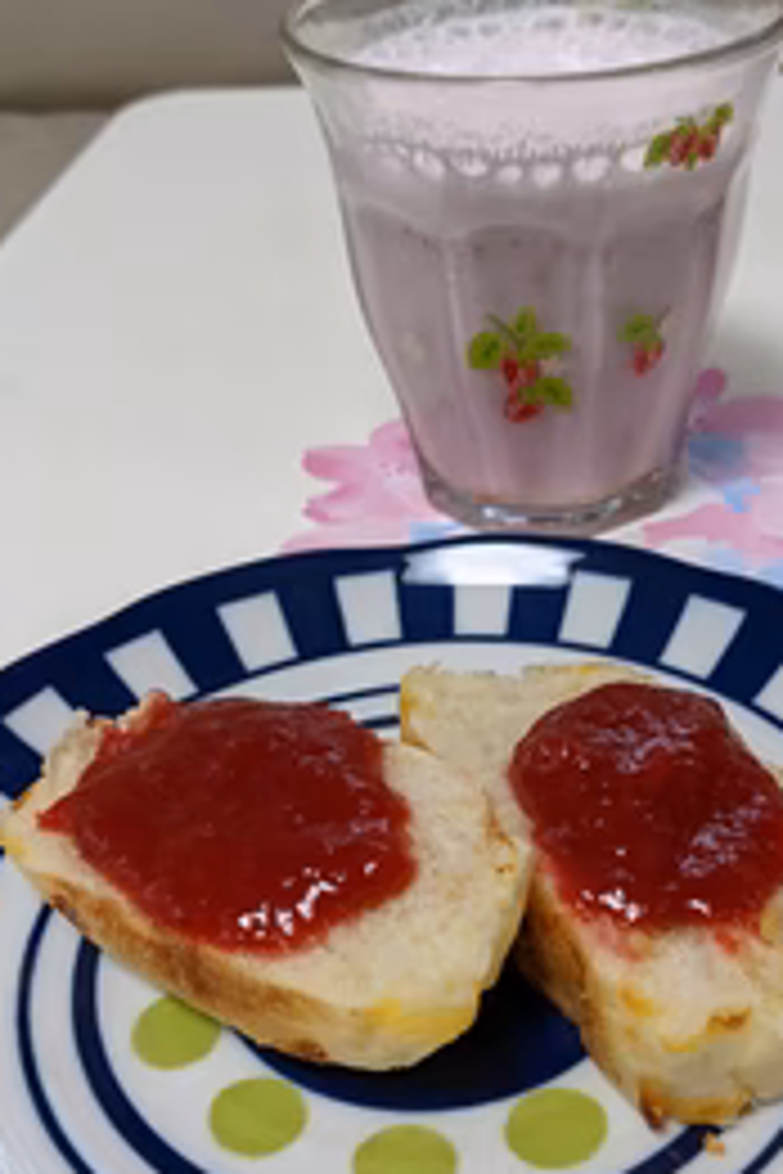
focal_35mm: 43
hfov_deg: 31.0
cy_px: 801
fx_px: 1403
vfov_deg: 44.6
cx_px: 500
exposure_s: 1/25
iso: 65
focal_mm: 4.38
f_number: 1.73
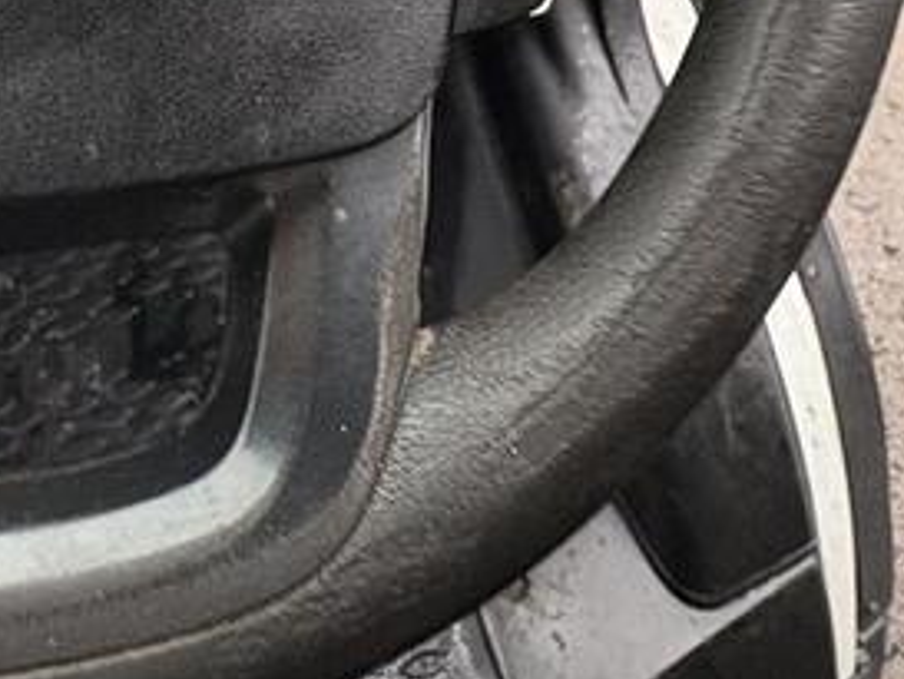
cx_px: 185
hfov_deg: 39.6
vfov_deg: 25.0
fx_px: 1202
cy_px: -311
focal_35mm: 46
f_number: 2.2
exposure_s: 1/88
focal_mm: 2.22
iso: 200
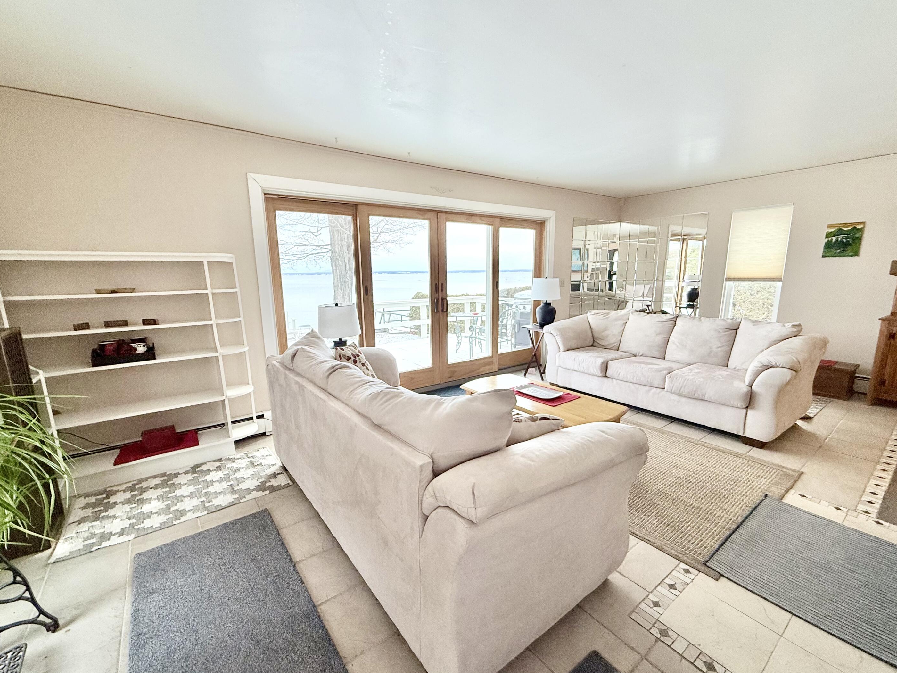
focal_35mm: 15
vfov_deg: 81.7
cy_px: 345
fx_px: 389
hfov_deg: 98.2
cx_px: 441
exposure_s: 1/182
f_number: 2.2
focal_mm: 2.22
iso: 64
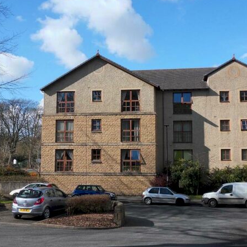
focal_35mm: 44
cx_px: 141
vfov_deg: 38.3
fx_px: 355
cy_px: 128
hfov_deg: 38.3
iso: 80
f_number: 8.2
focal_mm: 5.6
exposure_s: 1/180
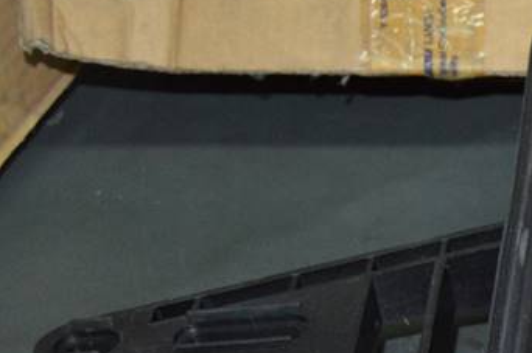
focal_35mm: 139
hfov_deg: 13.3
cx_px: 946
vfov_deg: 9.8
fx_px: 2051
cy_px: 333
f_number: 4
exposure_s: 1/60
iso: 1400
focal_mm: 26
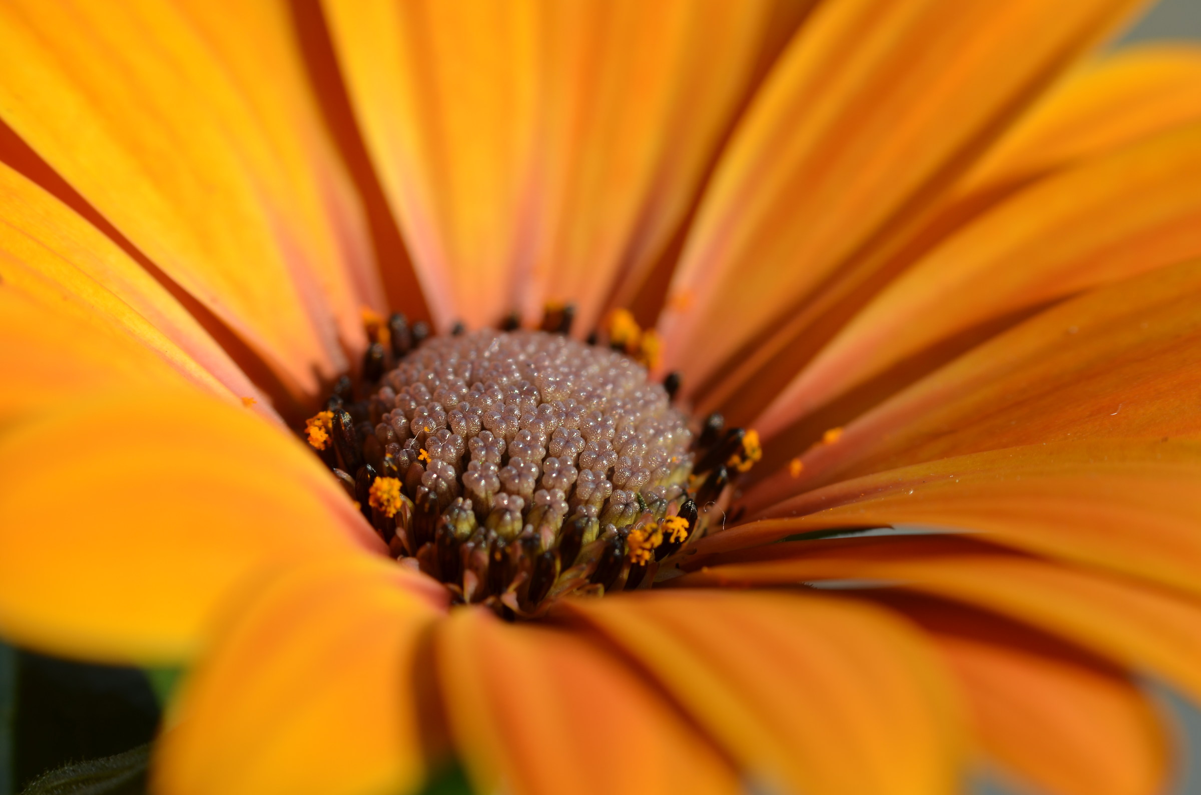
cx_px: 600
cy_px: 398
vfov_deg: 13.0
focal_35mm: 105
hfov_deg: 19.5
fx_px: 3495
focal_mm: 70
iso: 100
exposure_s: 1/200
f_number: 8
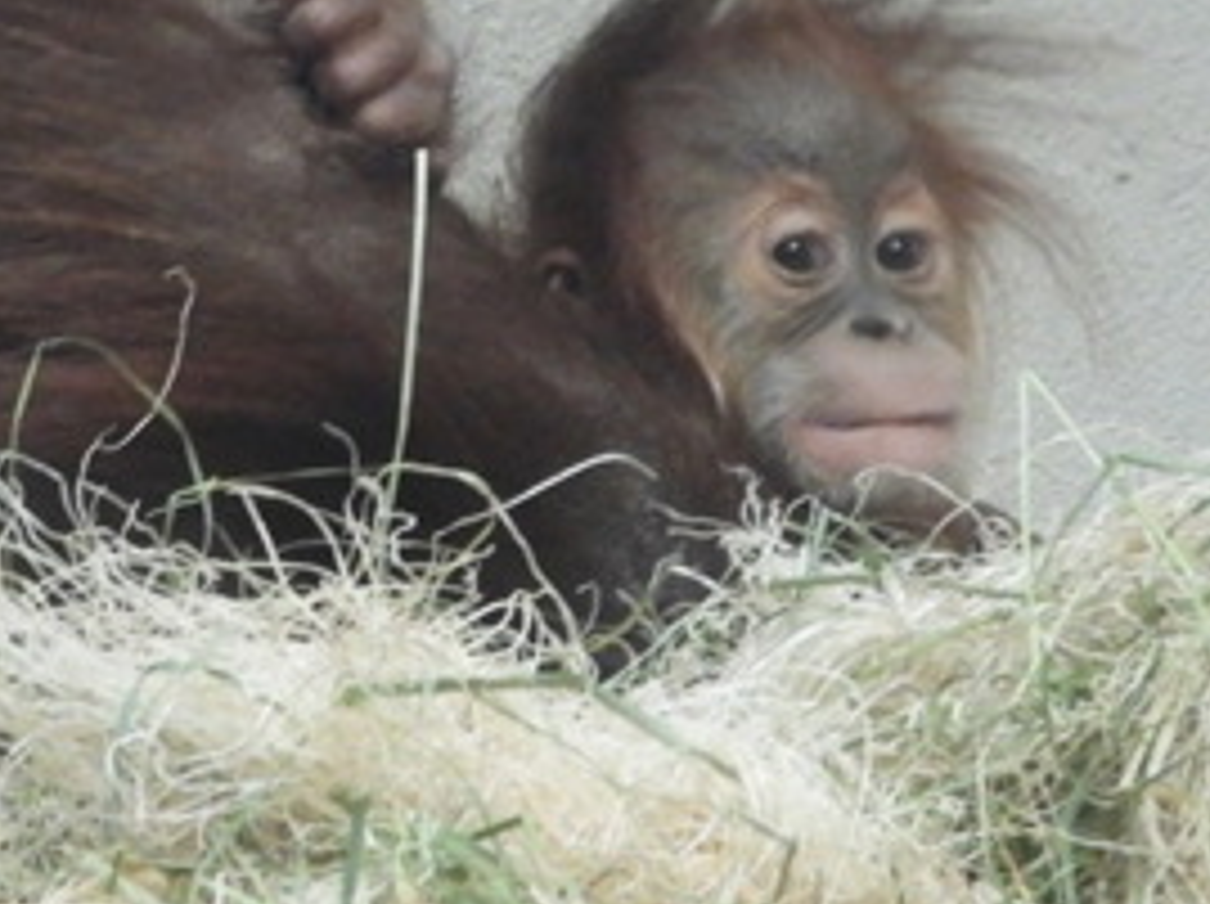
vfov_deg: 1.3
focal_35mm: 1102
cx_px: -9
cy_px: 76
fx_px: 38469
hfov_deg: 1.8
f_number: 5
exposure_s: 1/6
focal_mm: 66.5
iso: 800
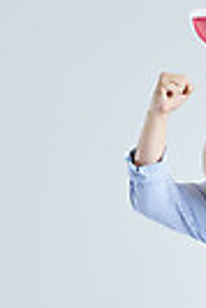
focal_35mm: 211
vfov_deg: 9.6
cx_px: 304
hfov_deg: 6.4
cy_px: 340
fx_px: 1806
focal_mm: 70
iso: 100
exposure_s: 1/125
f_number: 14
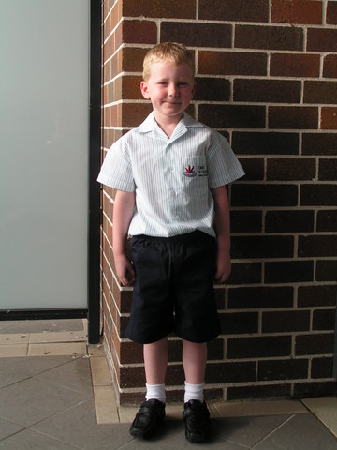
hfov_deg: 28.6
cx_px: 168
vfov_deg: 37.5
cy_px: 225
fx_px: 662
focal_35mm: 51
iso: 50
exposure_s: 1/100
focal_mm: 8.6
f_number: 5
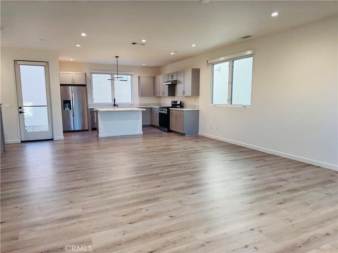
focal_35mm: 24
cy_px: 126
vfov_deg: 56.8
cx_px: 169
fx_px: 234
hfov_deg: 71.6
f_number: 1.78
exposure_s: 1/120
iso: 125
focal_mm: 6.76
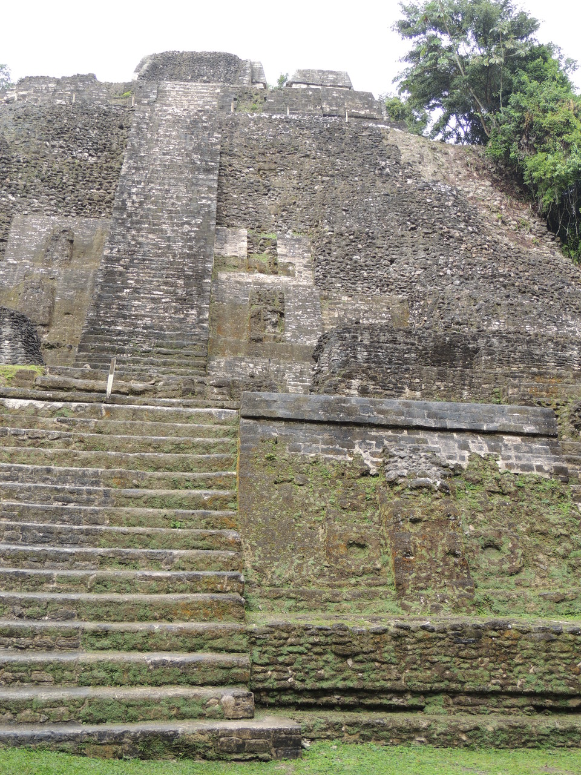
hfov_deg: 30.9
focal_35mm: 47
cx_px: 290
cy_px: 388
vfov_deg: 40.4
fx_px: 1052
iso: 100
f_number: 3.5
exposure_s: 1/160
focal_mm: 8.3
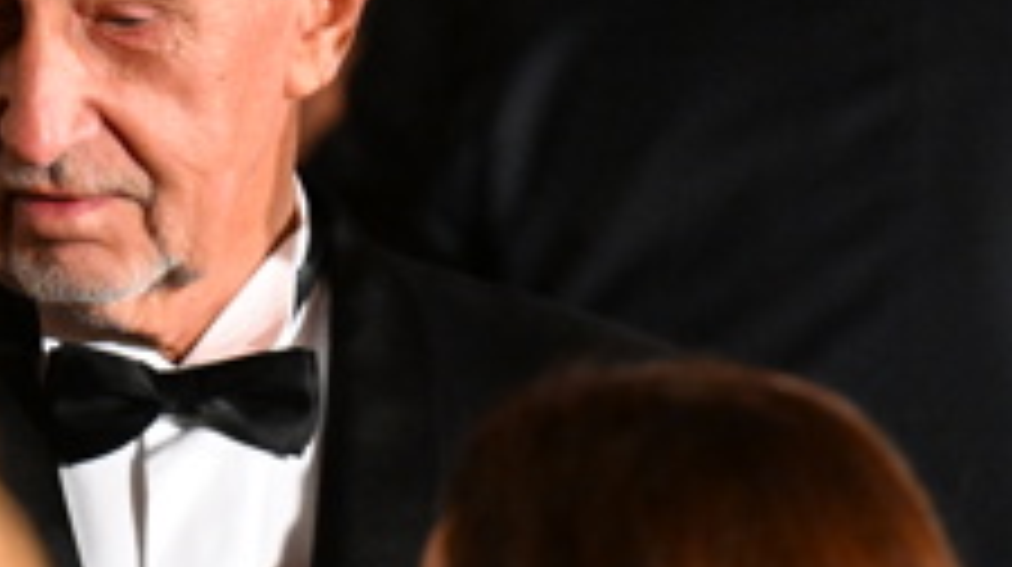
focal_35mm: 643
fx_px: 17236
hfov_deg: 3.4
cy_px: 387
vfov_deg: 1.9
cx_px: -369
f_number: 3.5
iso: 8000
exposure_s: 1/250
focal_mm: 200
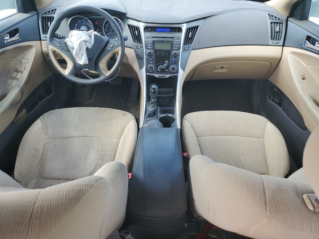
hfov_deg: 67.3
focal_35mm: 26
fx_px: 240
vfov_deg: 53.1
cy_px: 120
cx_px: 160
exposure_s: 1/192
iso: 50
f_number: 1.5
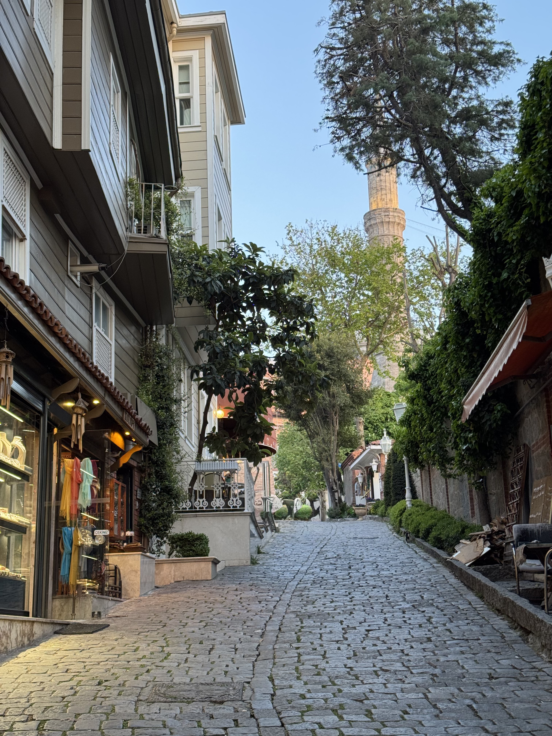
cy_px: 368
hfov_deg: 30.3
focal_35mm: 48
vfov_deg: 39.7
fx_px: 1021
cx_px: 276
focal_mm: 6.76
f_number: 1.78
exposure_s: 1/50
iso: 64
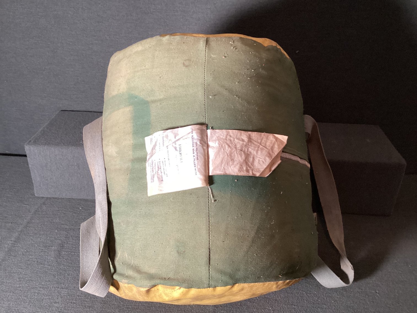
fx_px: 373
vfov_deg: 45.4
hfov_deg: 58.3
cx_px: 208
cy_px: 156
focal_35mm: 31
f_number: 2.4
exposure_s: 1/50
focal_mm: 3.3
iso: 250
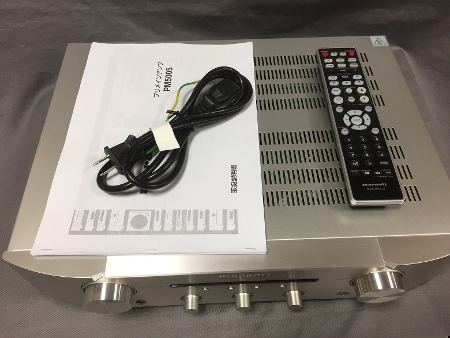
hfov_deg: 61.7
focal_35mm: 29
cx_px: 225
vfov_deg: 48.2
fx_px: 377
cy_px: 169
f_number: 2.2
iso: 32
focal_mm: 4.15
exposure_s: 1/30
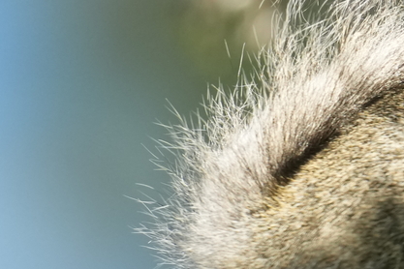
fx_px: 34865
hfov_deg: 0.7
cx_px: 616
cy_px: 121
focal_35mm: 3107
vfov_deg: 0.4
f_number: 5.6
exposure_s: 1/1600
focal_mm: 600
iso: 1600
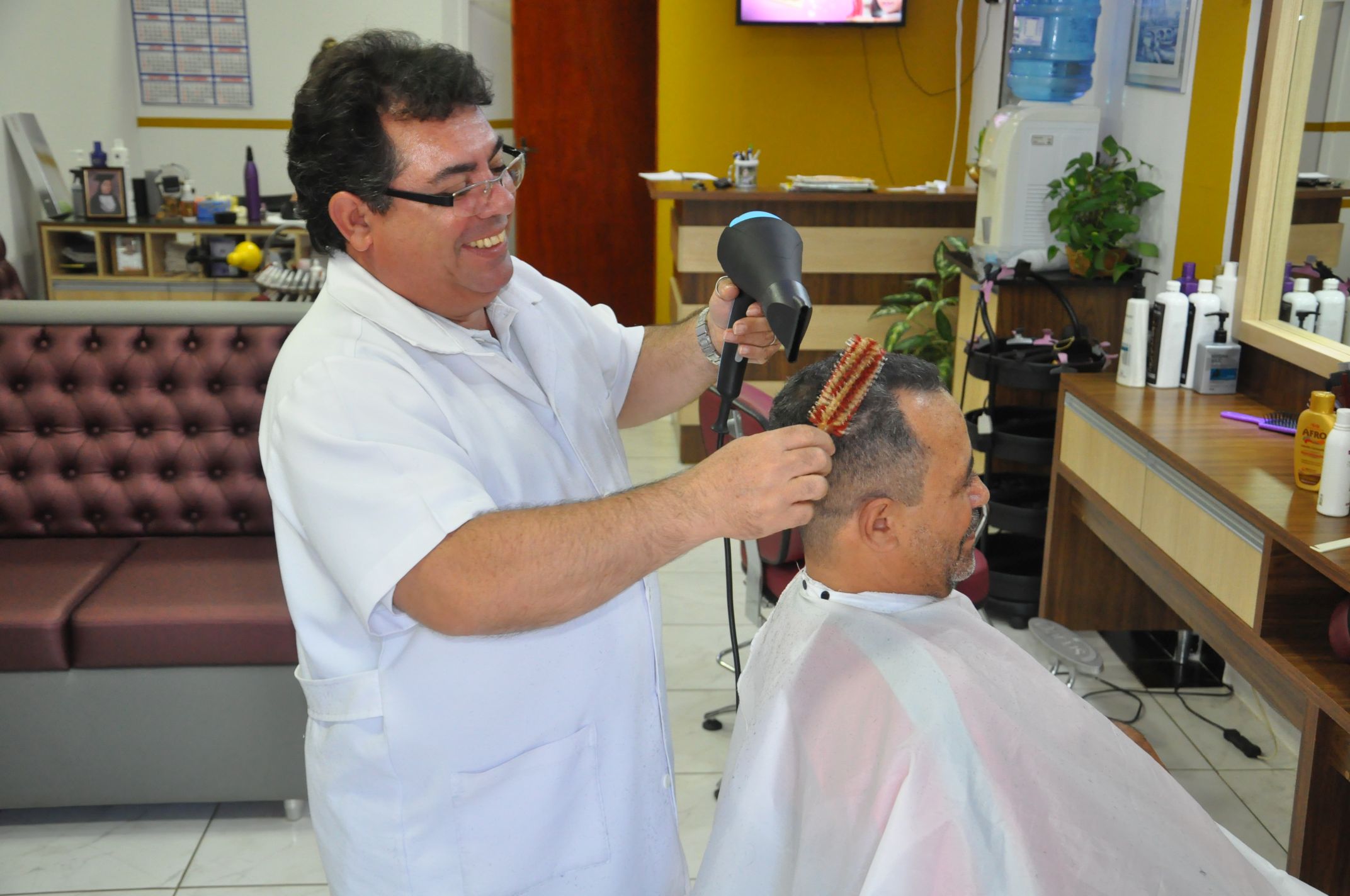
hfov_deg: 49.6
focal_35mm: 39
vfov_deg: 34.1
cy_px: 448
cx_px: 675
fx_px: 1461
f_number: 5
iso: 1600
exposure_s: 1/60
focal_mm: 26
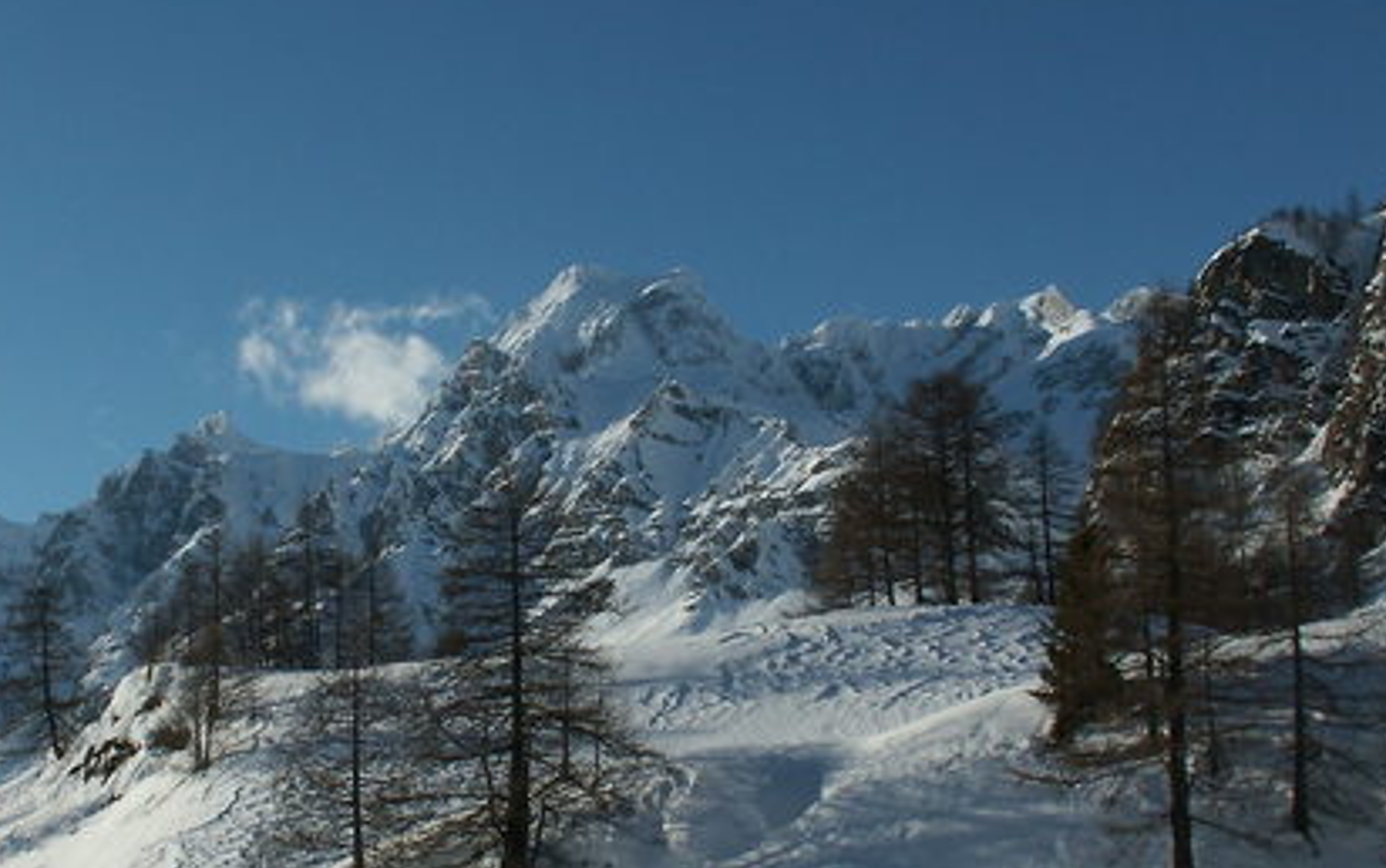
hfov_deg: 37.2
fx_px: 2041
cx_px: 478
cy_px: 575
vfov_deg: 23.9
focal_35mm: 54
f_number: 8
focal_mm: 5.86
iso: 50
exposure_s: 1/320
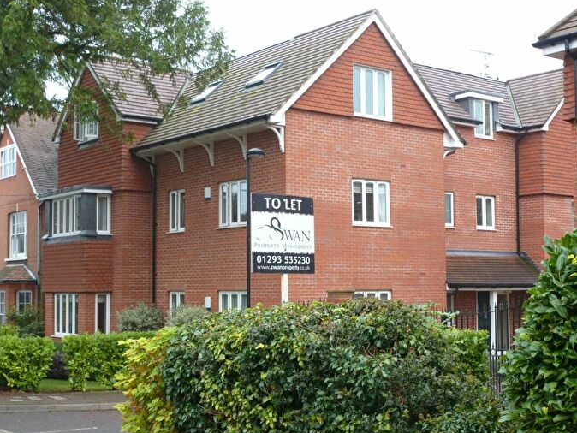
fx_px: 900
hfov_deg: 35.5
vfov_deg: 27.0
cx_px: 285
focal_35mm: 54
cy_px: 222
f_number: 4.3
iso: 250
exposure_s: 1/60
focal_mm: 9.4
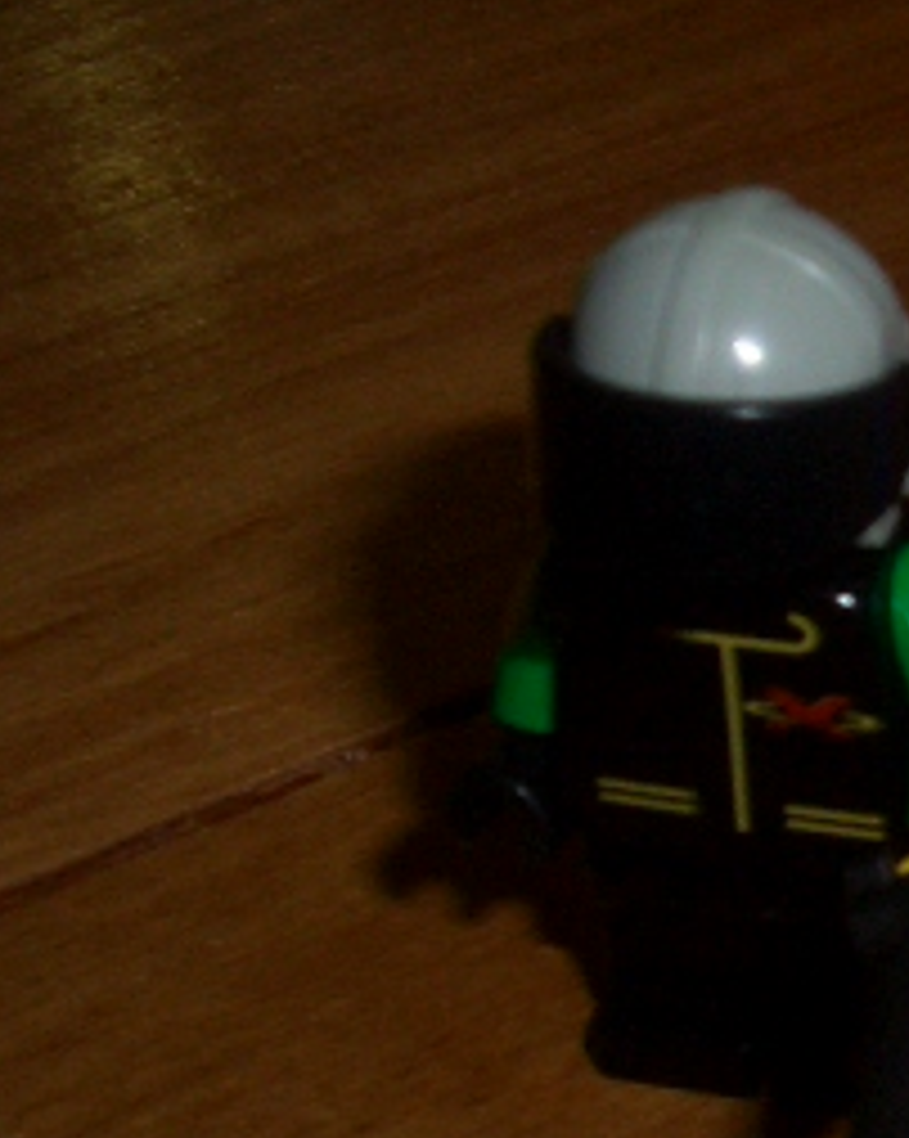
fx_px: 2997
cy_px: 589
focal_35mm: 89
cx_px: 1210
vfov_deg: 21.5
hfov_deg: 16.3
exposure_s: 1/40
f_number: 4
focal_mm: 4.8
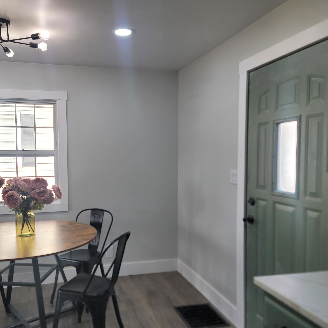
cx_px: 120
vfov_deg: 54.0
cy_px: 165
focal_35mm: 30
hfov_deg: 53.3
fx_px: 322
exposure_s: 1/120
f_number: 1.8
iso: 40
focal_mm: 7
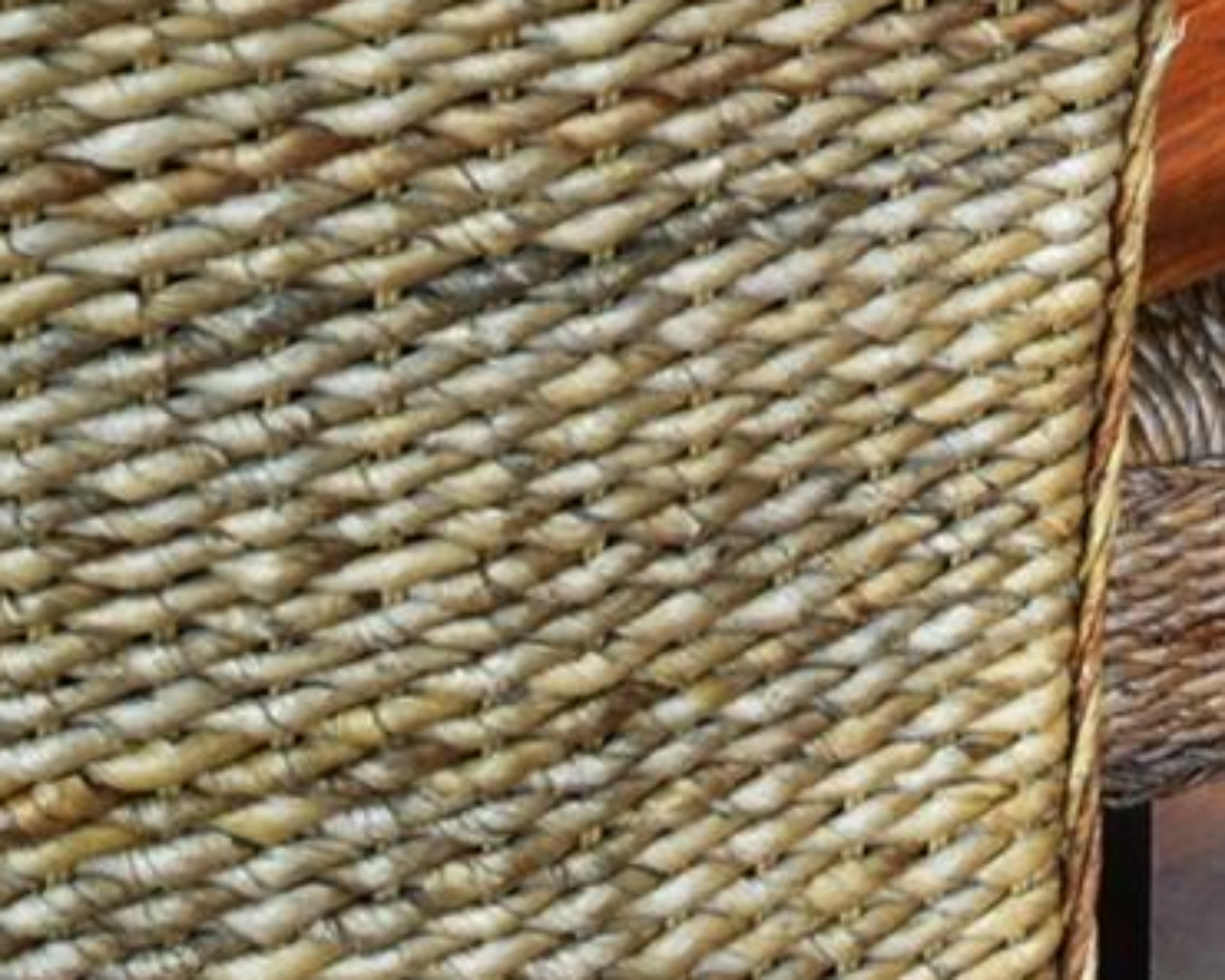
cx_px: 1397
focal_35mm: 78
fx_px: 2828
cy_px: -929
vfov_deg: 15.8
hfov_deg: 22.8
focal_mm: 10
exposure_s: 1/8
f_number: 9
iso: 100
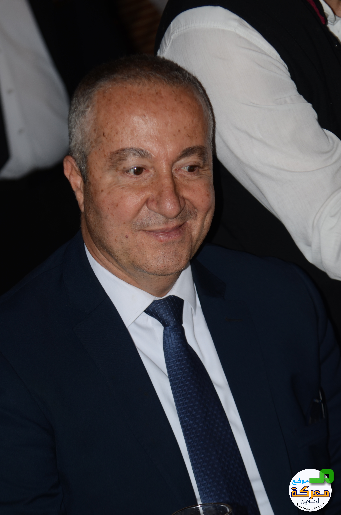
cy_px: 258
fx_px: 1841
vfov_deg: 15.9
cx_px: 170
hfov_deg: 10.6
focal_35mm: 129
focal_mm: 86
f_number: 4.5
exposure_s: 1/250
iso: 100
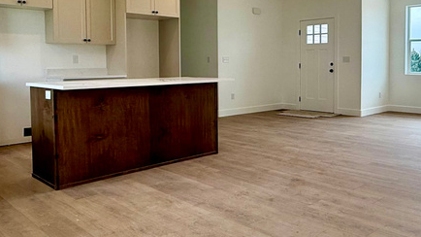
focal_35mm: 36
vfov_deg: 32.6
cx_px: 260
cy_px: 83
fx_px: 402
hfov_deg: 54.7
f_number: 2.2
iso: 64
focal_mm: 2.22
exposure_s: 1/176
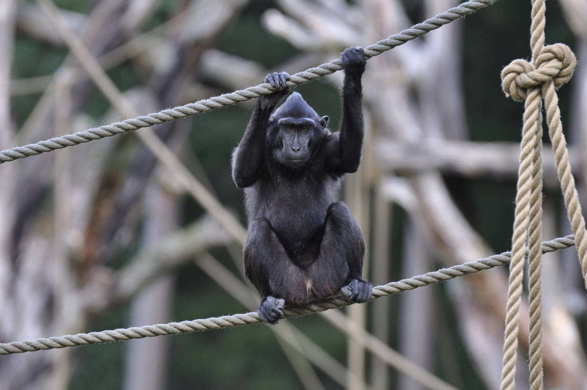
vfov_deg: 4.6
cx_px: 294
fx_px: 4886
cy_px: 195
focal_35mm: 300
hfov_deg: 6.9
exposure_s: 1/250
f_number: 5.3
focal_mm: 200
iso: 720
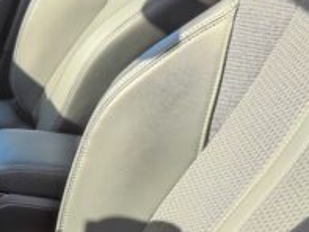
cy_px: 204
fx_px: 1268
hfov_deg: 13.1
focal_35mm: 142
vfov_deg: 10.4
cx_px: -162
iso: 171
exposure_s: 1/200
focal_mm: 6.06
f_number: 1.88
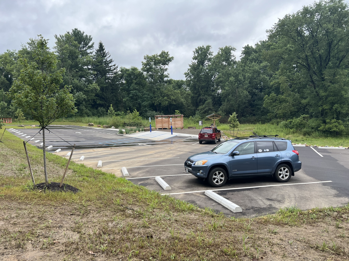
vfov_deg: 53.1
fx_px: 262
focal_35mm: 26
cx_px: 174
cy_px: 130
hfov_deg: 67.3
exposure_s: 1/687
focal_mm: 5.7
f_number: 1.5
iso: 50
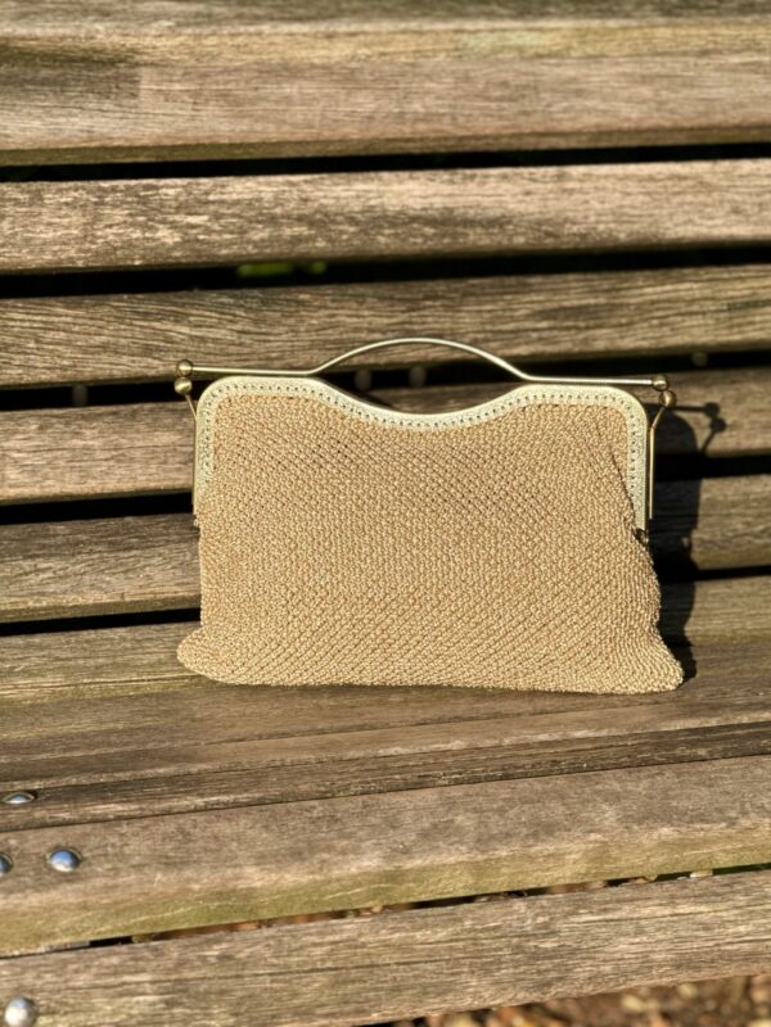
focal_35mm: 120
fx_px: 3564
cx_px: 386
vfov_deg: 16.4
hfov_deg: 12.3
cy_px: 514
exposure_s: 1/525
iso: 50
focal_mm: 15.66
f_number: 2.8
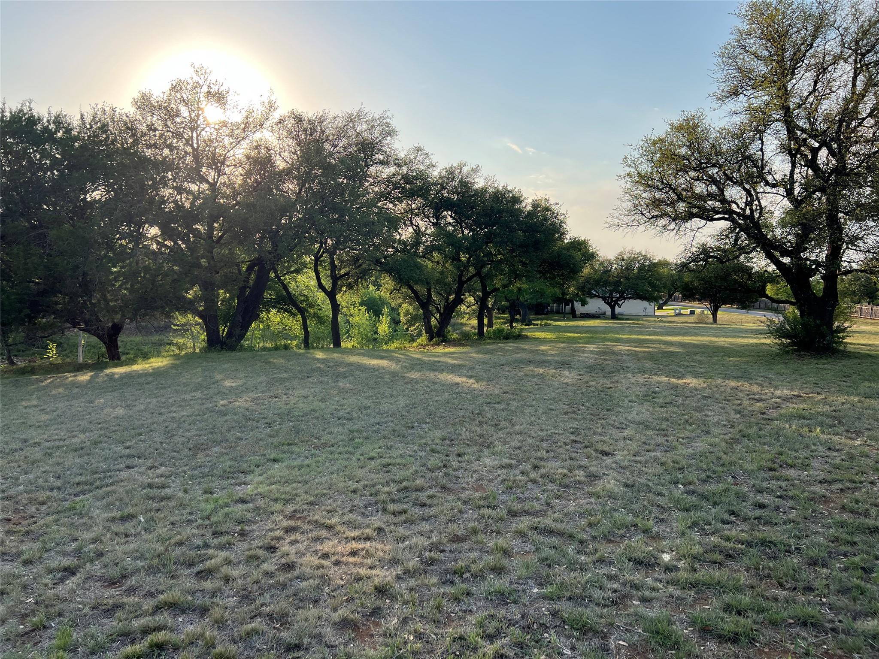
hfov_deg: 67.3
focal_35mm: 26
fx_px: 660
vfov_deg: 53.1
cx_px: 440
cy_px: 330
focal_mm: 5.7
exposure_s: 1/2513
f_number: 1.5
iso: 50
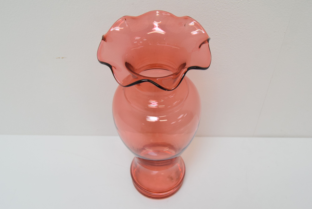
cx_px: 156
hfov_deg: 43.6
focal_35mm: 45
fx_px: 390
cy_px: 104
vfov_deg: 29.9
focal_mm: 30
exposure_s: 1/160
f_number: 6.3
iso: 1600
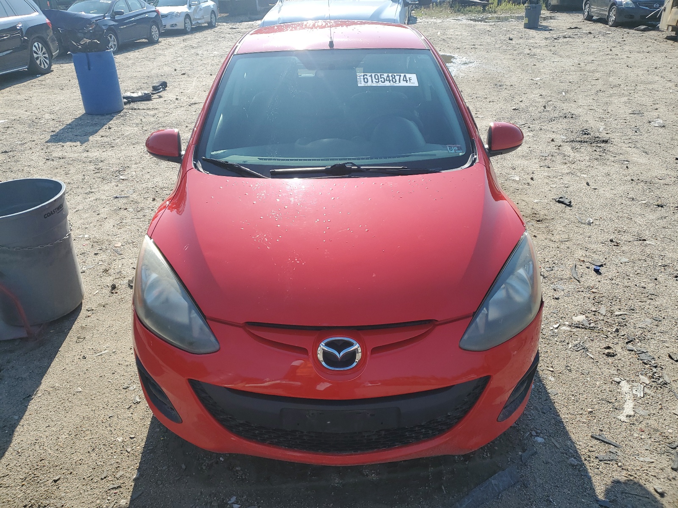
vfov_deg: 53.1
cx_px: 339
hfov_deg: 67.3
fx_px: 509
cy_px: 254
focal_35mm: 26
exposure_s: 1/2000
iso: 50
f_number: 1.5
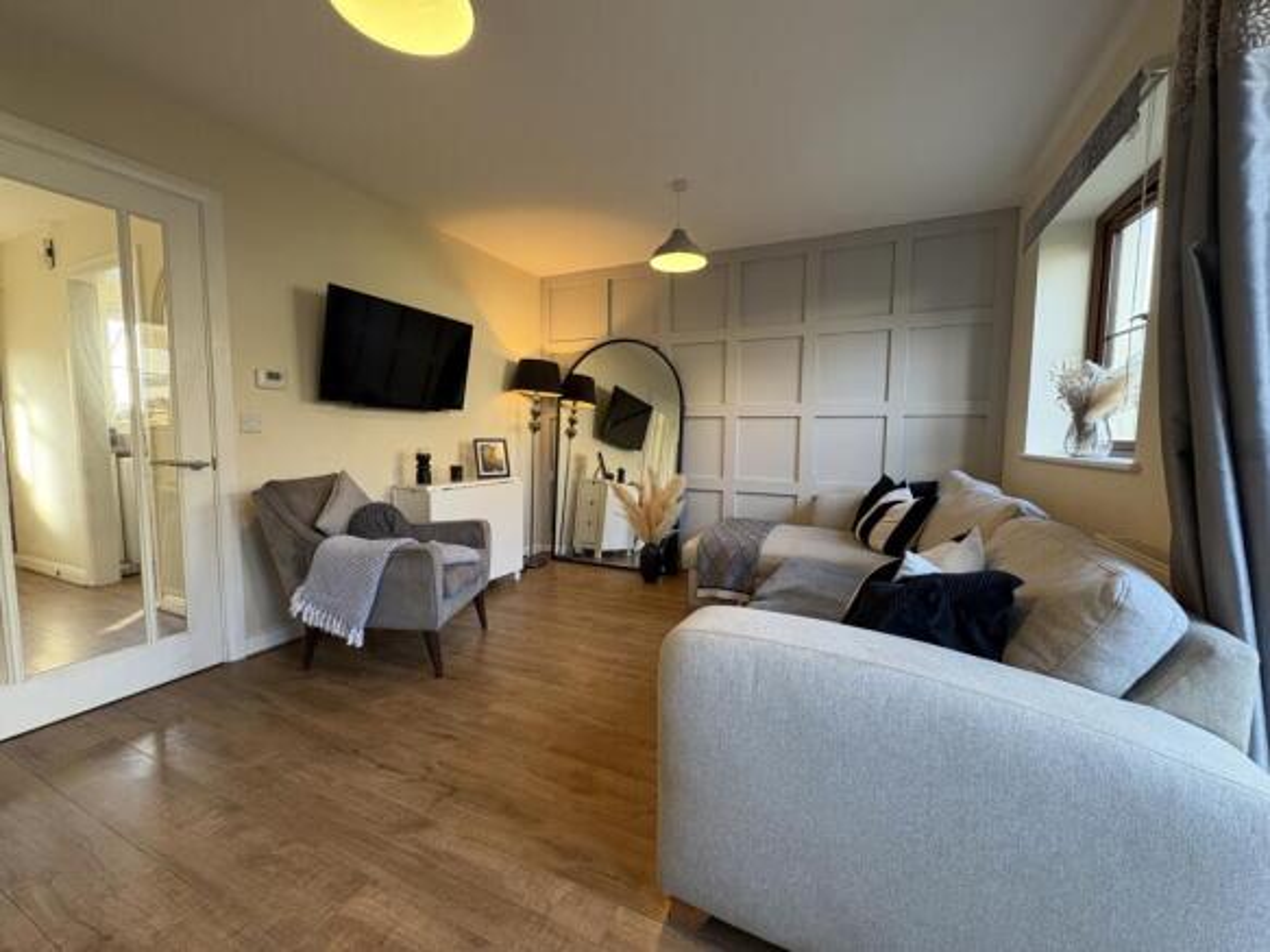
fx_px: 514
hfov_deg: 102.1
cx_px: 635
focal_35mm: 14
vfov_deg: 85.7
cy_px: 476
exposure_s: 1/88
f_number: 2.2
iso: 200
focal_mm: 2.22
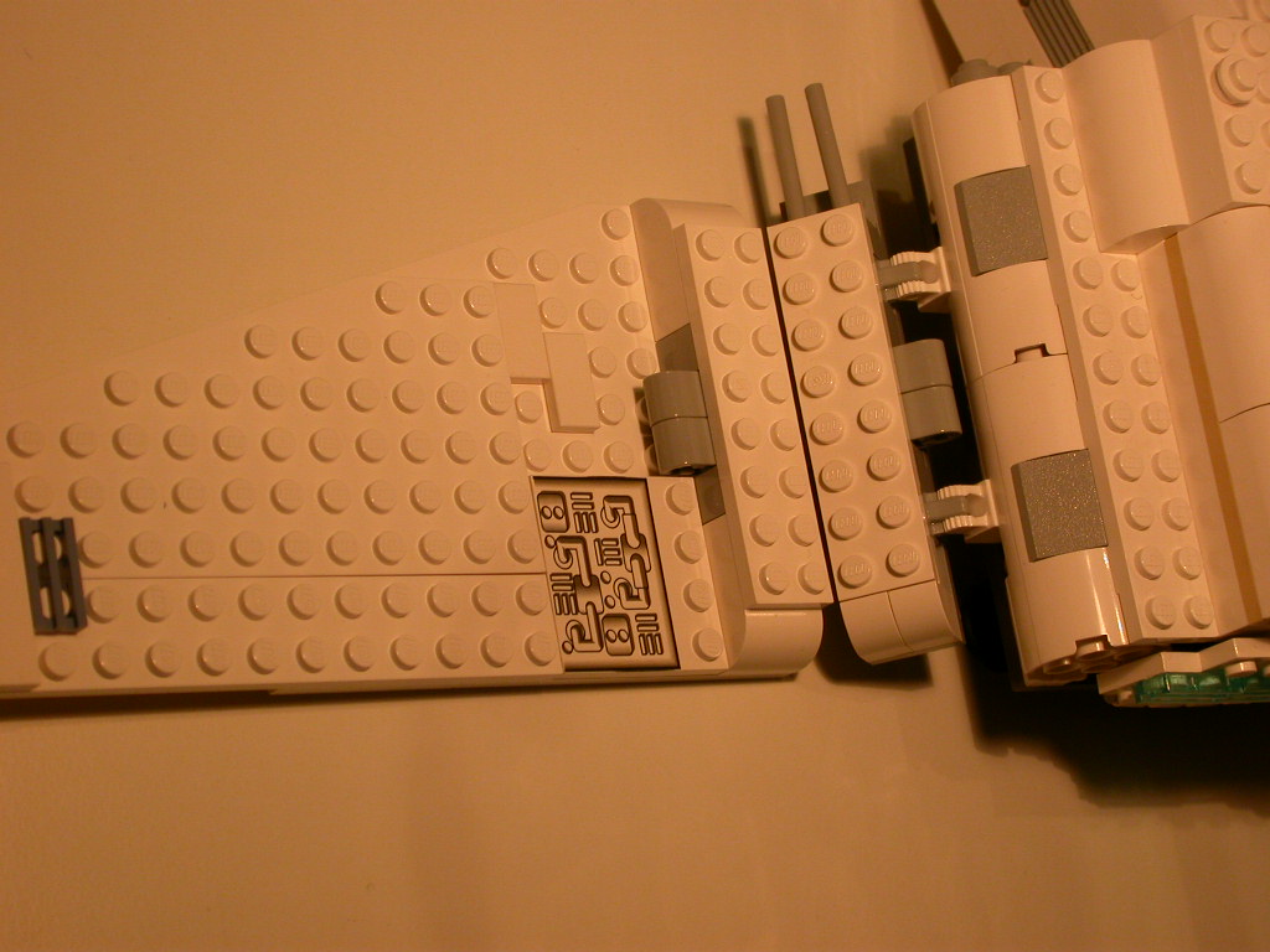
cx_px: 635
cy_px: 476
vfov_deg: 15.4
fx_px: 3522
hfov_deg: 20.4
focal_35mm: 96
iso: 100
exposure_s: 1/140
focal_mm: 20
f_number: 3.9
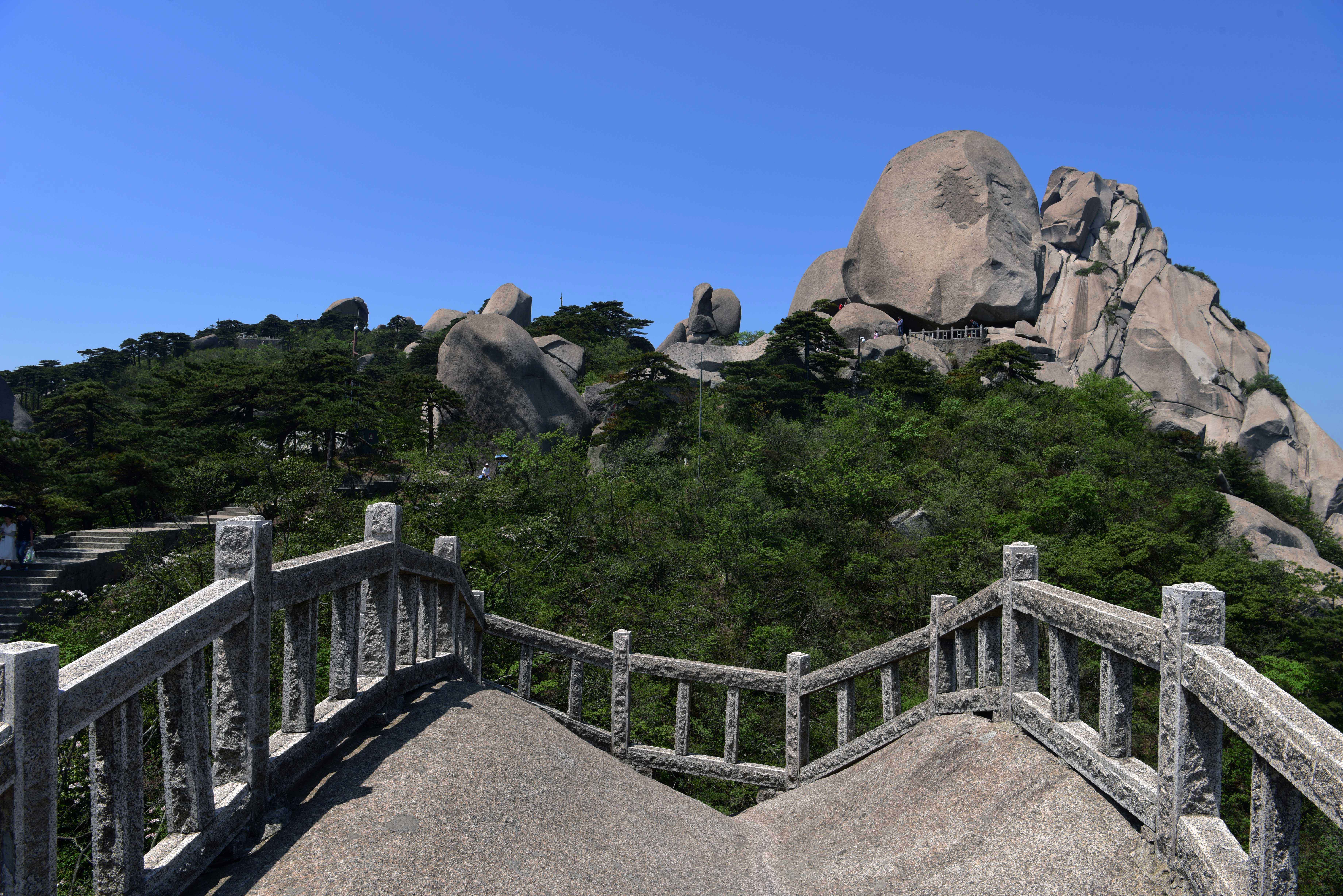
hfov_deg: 69.4
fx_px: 970
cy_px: 448
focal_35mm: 26
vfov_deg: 49.6
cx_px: 672
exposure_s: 1/125
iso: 90
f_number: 13
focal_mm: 26
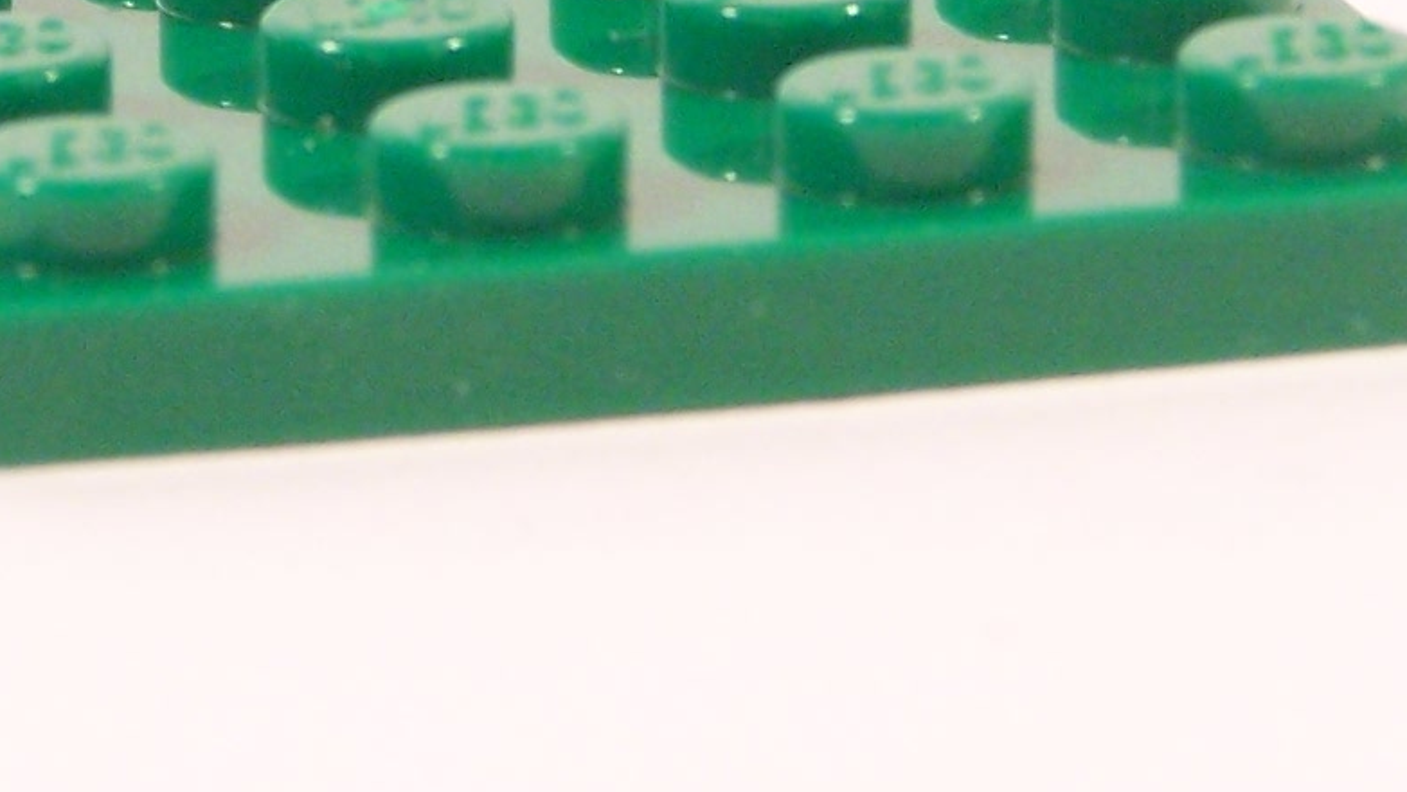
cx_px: 399
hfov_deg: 5.1
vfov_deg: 2.9
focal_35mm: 420
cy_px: -446
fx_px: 15670
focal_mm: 19.4
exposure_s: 1/20
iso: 200
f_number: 3.6
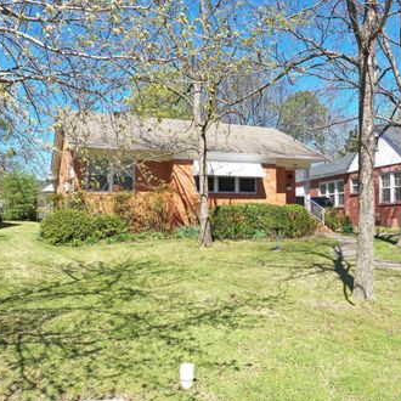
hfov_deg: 45.7
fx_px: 472
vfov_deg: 46.0
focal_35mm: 36
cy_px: 201
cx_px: 249
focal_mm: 10.26
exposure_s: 1/240
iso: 100
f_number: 5
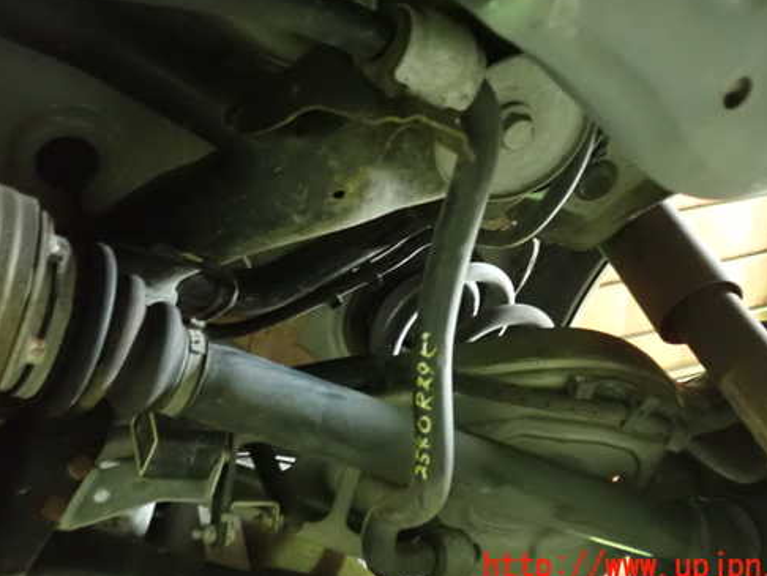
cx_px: 366
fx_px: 820
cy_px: 232
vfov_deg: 38.5
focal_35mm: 37
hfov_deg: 50.1
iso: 1600
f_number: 2.3
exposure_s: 1/20
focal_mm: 5.5
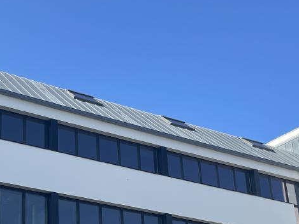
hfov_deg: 27.0
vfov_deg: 20.3
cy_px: 206
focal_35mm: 71
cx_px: 70
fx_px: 613
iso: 32
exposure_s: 1/2020
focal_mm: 4.2
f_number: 1.6
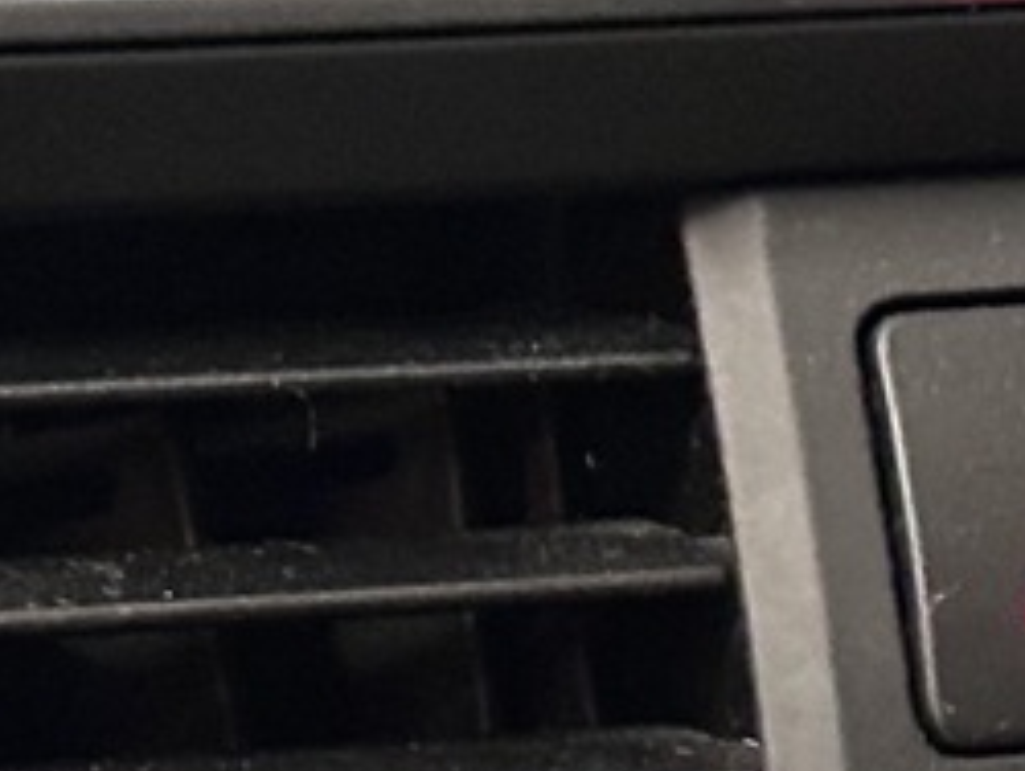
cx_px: 1037
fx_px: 8180
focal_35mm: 276
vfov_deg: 5.2
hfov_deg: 7.1
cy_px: 1932
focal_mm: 6.86
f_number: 1.78
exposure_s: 1/25
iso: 640
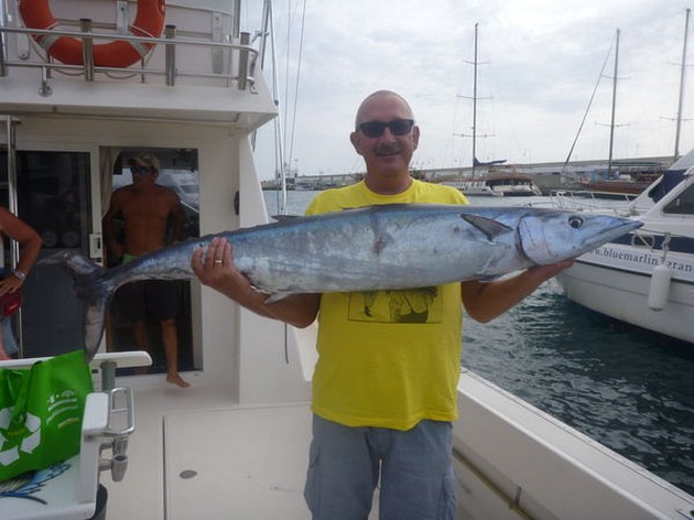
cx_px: 347
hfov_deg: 63.5
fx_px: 561
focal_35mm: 28
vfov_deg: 49.7
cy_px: 260
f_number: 3.3
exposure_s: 1/800
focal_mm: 4.9
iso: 100
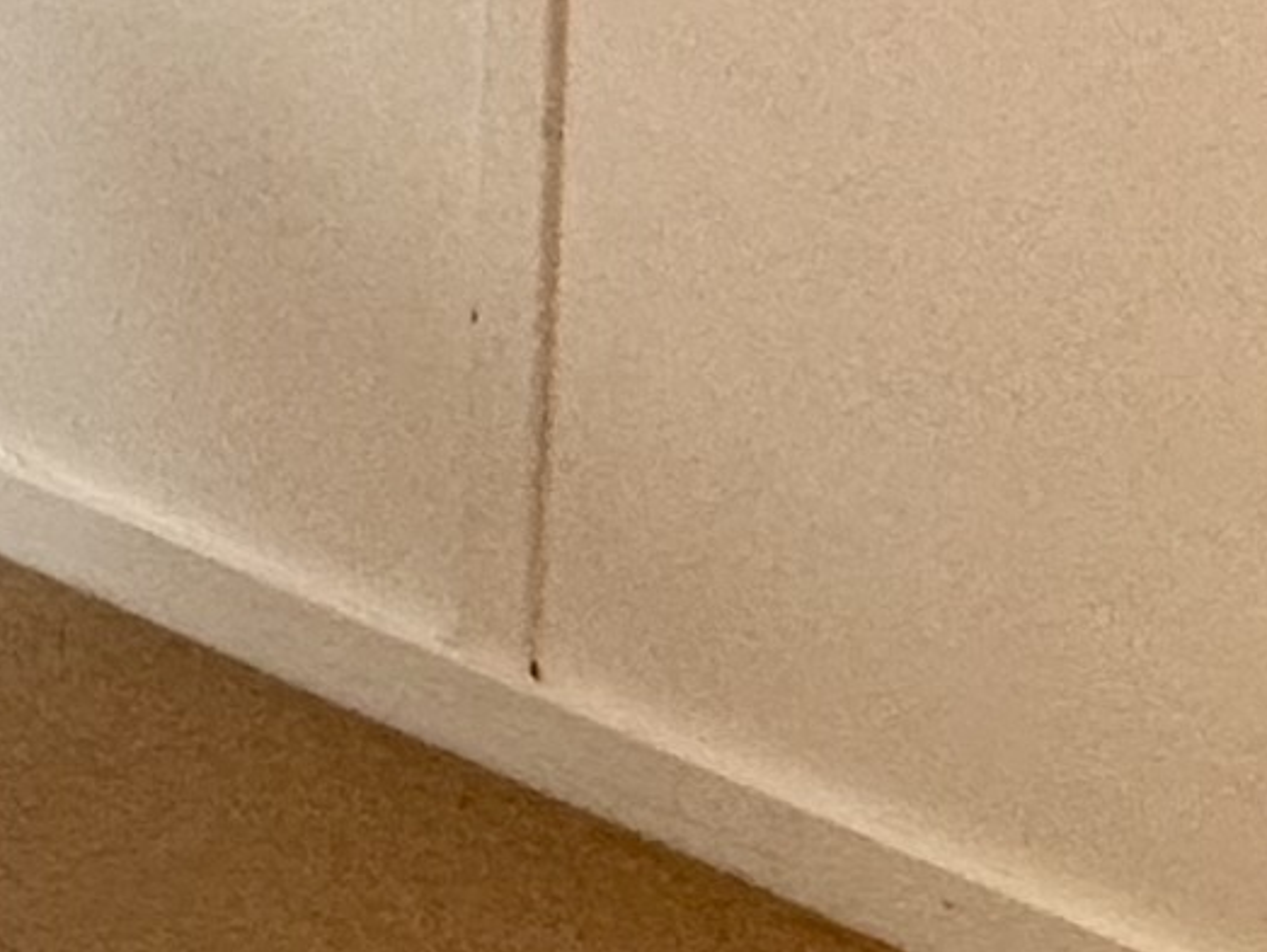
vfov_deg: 11.8
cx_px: -1152
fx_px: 3882
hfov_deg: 15.4
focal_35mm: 106
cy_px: -1218
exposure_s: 1/100
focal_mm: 2.22
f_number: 2.2
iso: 80
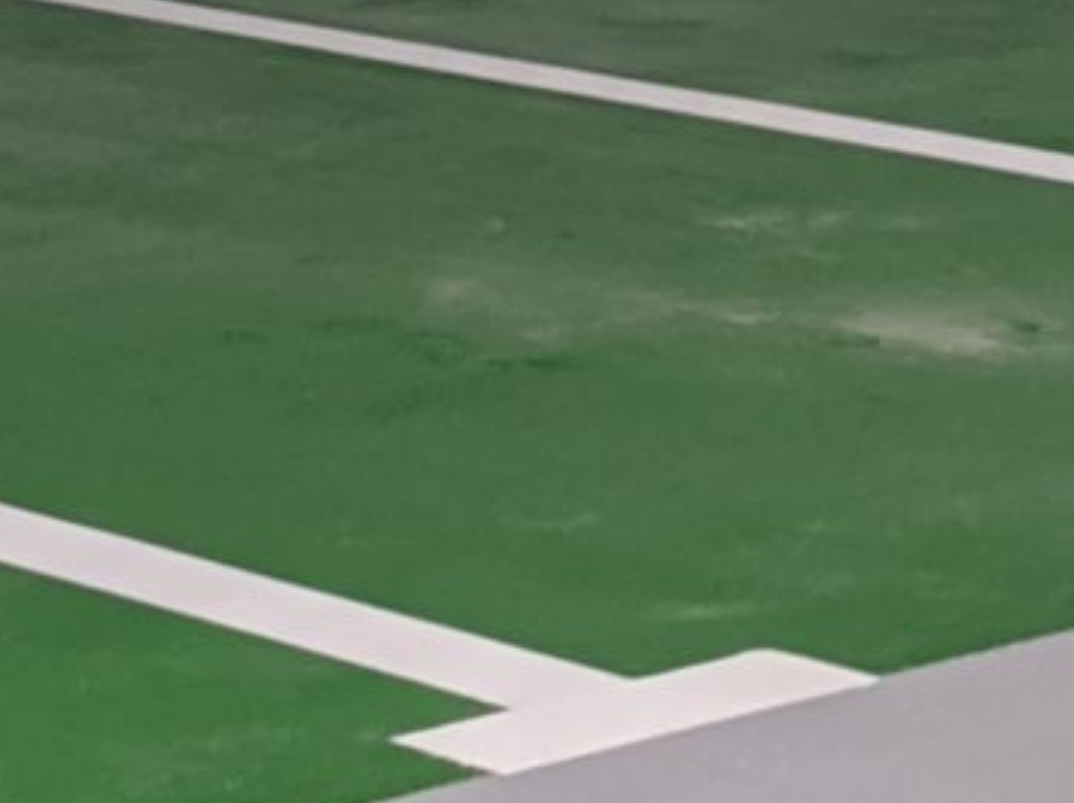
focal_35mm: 196
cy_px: -739
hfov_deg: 10.1
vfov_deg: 7.3
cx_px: 612
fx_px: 6075
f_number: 1.73
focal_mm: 4.38
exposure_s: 1/33.3
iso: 182
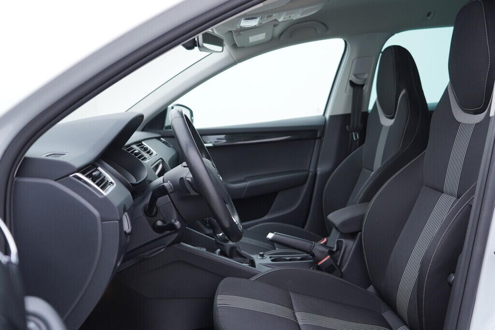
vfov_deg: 36.9
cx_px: 248
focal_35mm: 36
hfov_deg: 53.1
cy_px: 165
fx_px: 495
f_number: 3.2
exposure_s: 1/50
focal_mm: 24
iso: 125
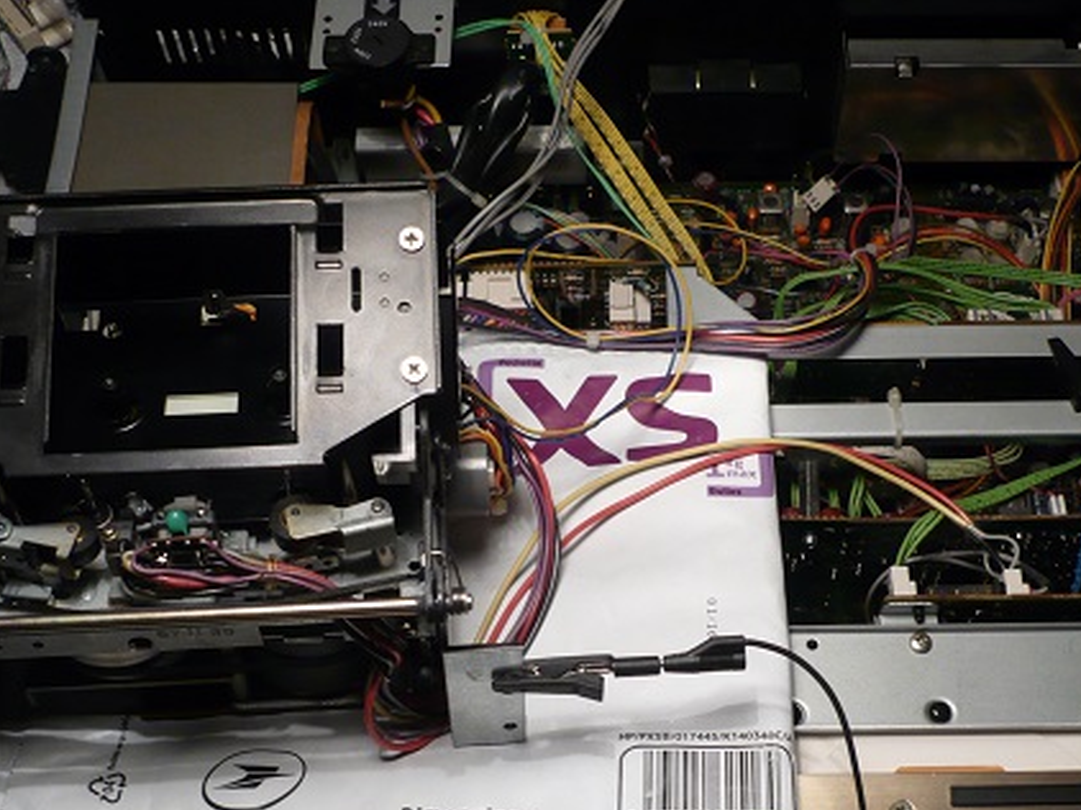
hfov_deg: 37.5
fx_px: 1592
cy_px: 527
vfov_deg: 28.4
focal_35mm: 51
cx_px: 593
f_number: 2.8
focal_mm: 5.8
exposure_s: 1/30
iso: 160
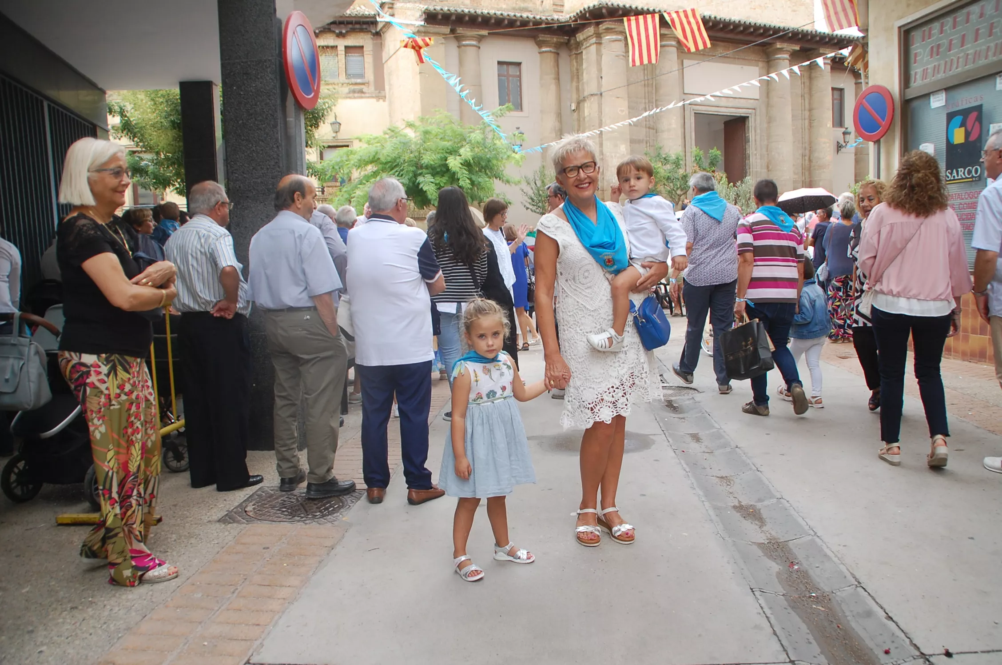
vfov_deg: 47.8
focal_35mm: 27
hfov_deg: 67.5
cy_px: 332
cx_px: 501
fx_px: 750
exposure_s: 1/125
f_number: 5.6
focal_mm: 18
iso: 400
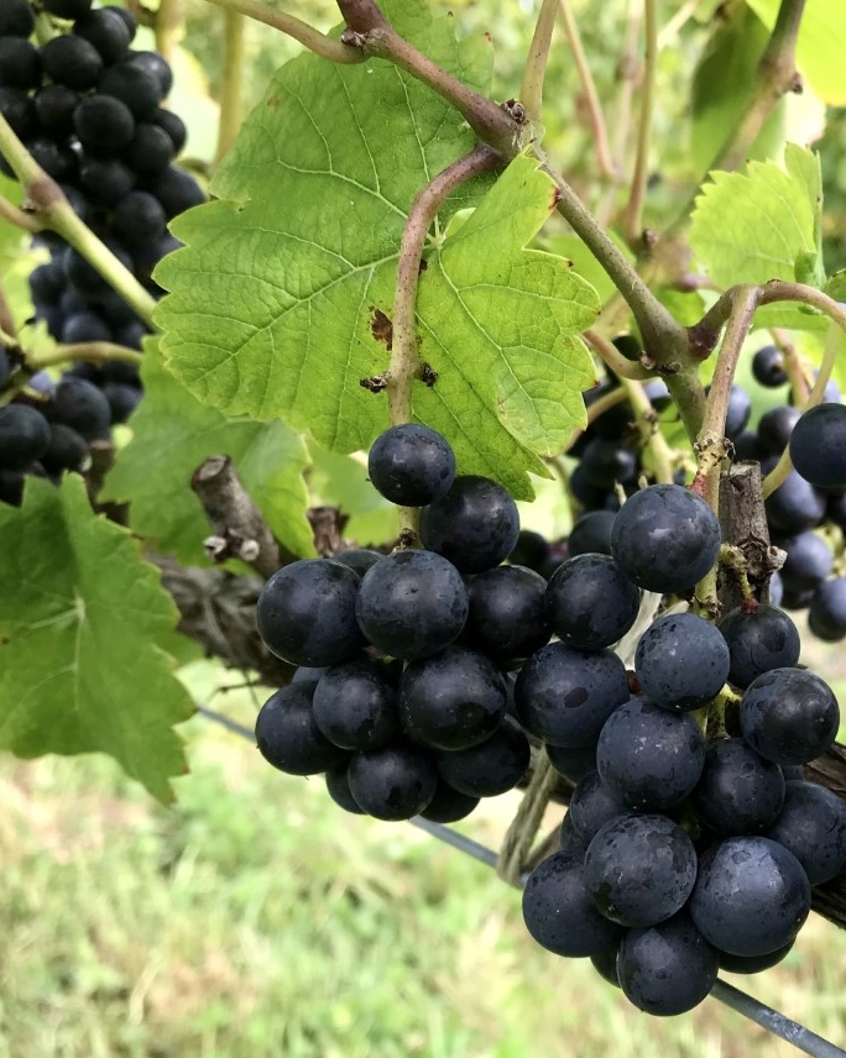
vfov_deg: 40.3
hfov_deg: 31.6
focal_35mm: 46
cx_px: 720
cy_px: 576
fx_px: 1441
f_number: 1.8
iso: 20
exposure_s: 1/287
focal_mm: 4
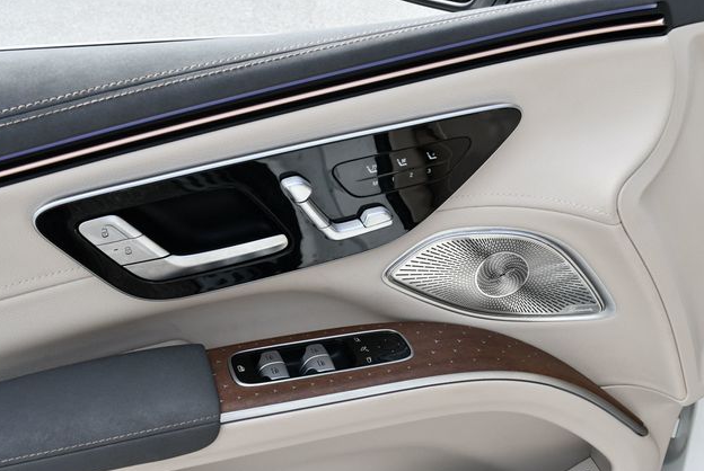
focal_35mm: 41
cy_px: 238
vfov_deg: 32.7
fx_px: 803
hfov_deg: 47.3
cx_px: 344
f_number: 8
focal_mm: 20
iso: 200
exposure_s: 1/250
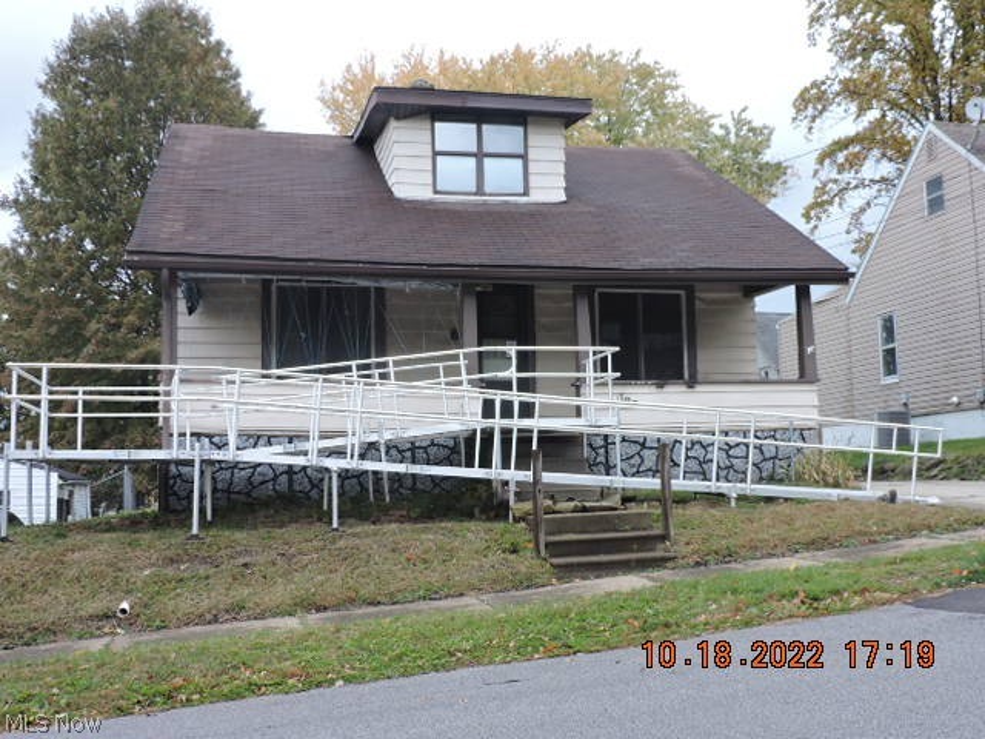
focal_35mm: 40
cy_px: 370
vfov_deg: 36.0
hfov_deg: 46.8
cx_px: 492
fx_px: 1138
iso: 400
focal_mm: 7.1
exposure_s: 1/125
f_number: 3.3
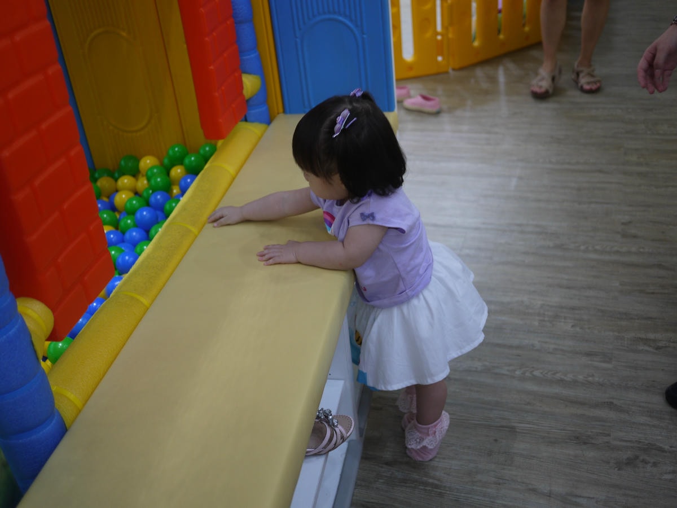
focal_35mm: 40
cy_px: 254
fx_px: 782
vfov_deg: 36.0
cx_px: 338
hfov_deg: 46.8
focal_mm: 20
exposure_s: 1/60
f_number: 1.7
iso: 160
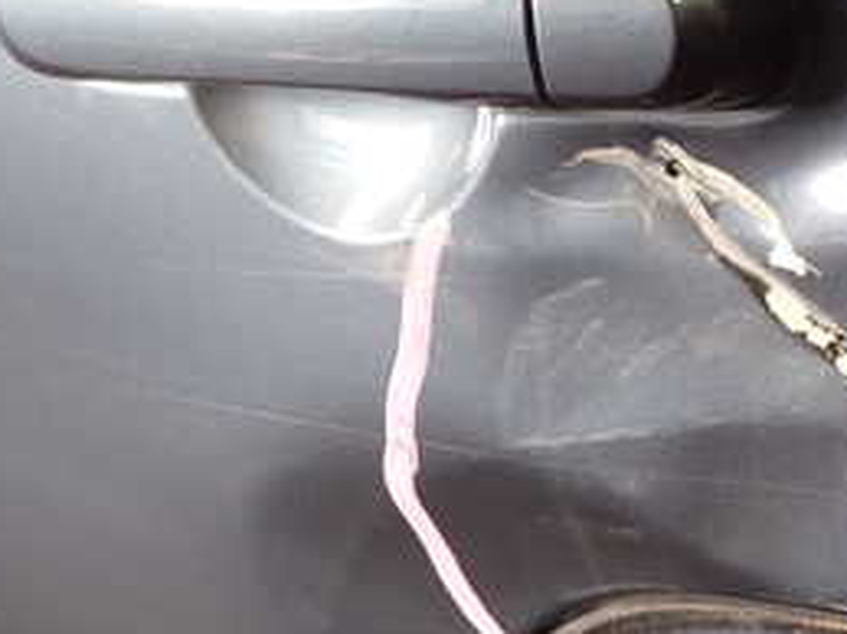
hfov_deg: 30.4
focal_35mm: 58
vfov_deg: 25.2
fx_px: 1419
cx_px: 883
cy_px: 301
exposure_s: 1/60
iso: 200
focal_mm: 4.5
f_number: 2
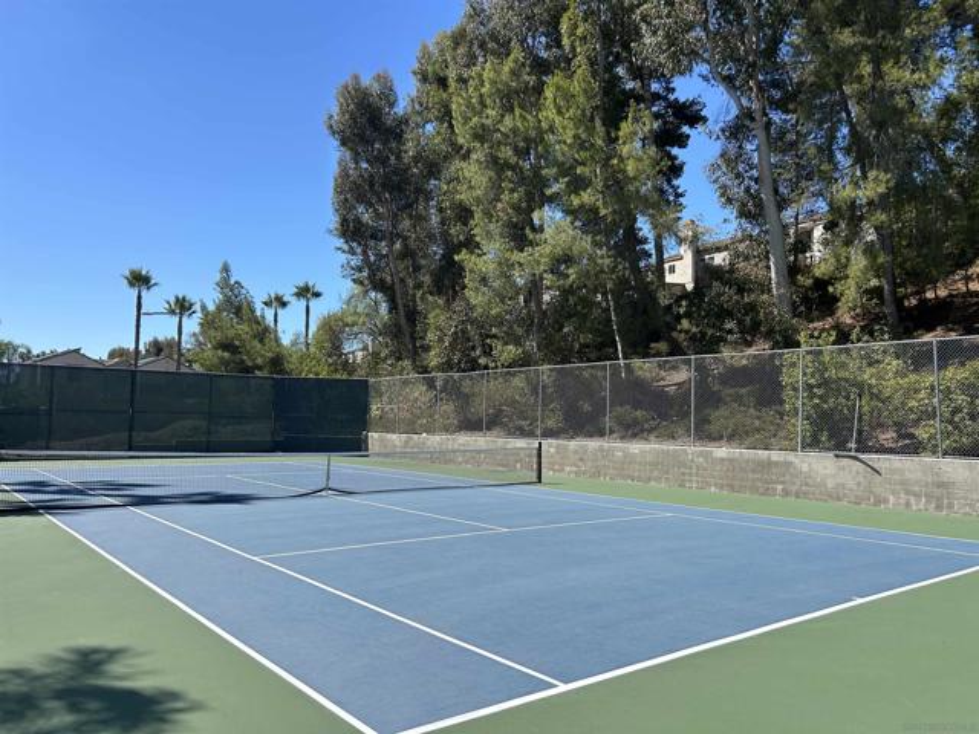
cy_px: 367
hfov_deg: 67.3
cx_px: 490
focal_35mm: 26
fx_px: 735
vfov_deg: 53.1
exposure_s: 1/3831
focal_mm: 5.7
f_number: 1.5
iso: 50
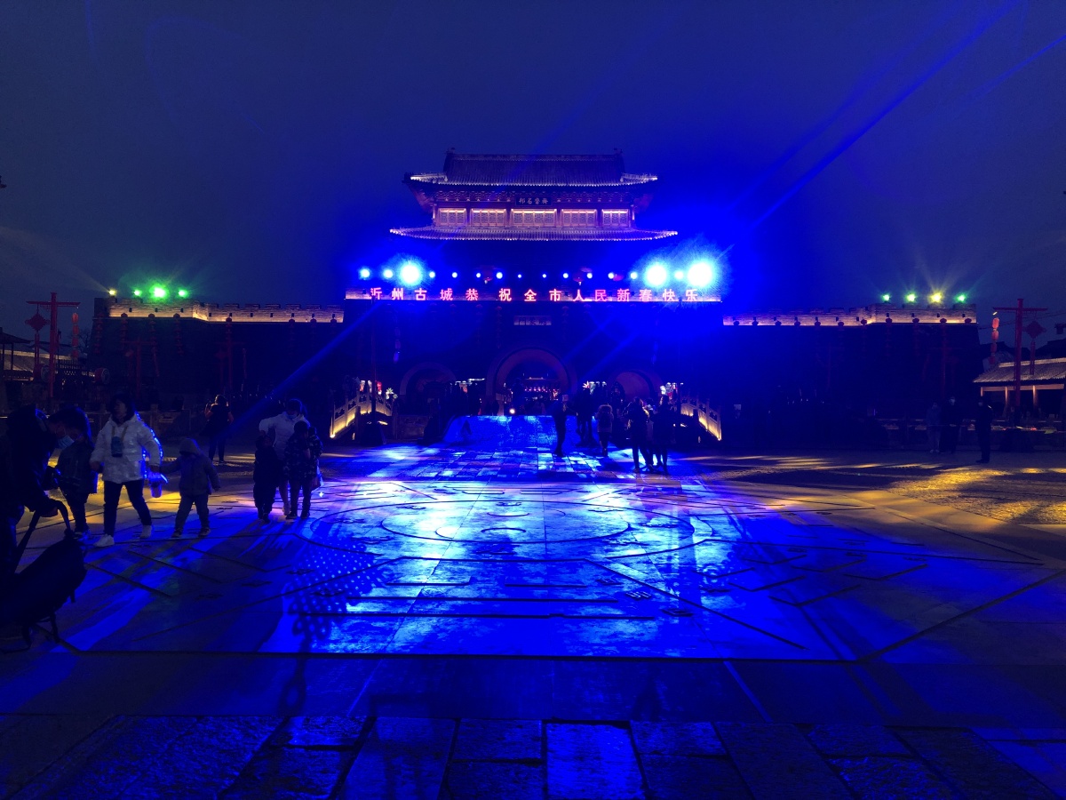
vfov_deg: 49.7
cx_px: 533
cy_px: 400
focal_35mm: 28
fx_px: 862
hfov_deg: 63.4
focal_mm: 3.99
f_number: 1.8
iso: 100
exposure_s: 1/61
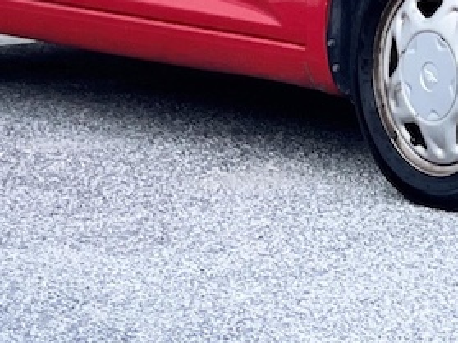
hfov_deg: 6.9
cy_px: -217
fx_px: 3782
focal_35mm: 286
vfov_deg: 5.1
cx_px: 413
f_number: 2.2
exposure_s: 1/121
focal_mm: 7.5
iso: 40
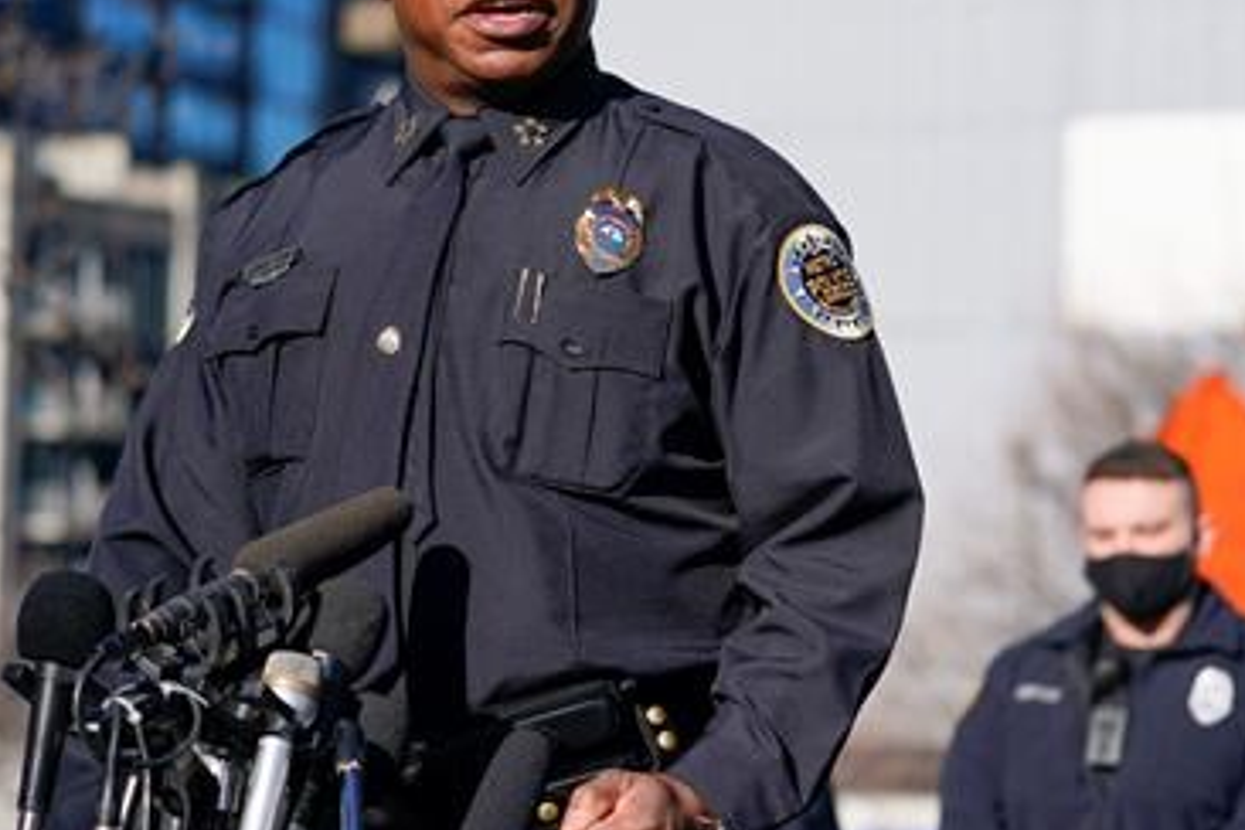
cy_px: 406
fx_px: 4357
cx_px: 847
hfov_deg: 16.2
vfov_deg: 10.9
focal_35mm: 126
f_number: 2.8
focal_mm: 71
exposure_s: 1/4000
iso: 160
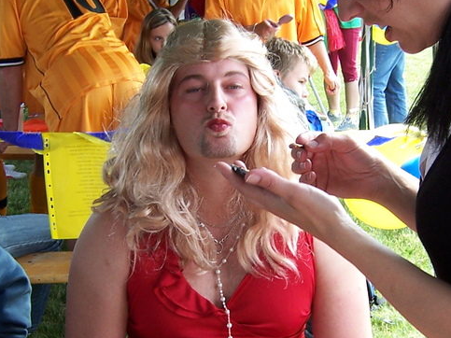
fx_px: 912
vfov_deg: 20.9
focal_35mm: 70
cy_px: 219
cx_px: 245
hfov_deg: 27.8
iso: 80
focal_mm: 5.5
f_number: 3.4
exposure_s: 1/125
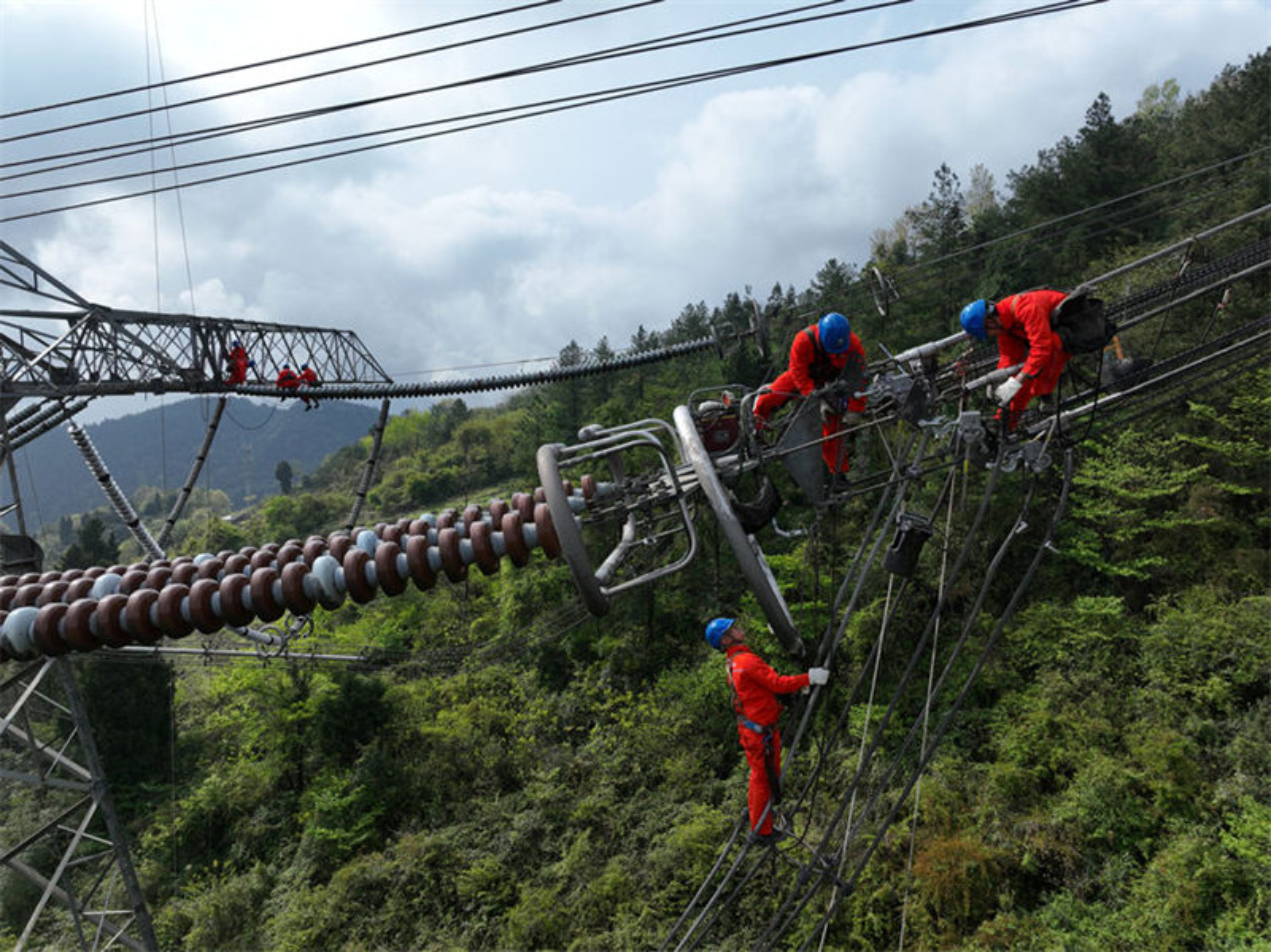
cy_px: 476
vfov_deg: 56.8
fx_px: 881
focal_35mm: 24
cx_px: 636
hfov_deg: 71.6
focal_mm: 12.29
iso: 100
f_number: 5
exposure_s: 1/800
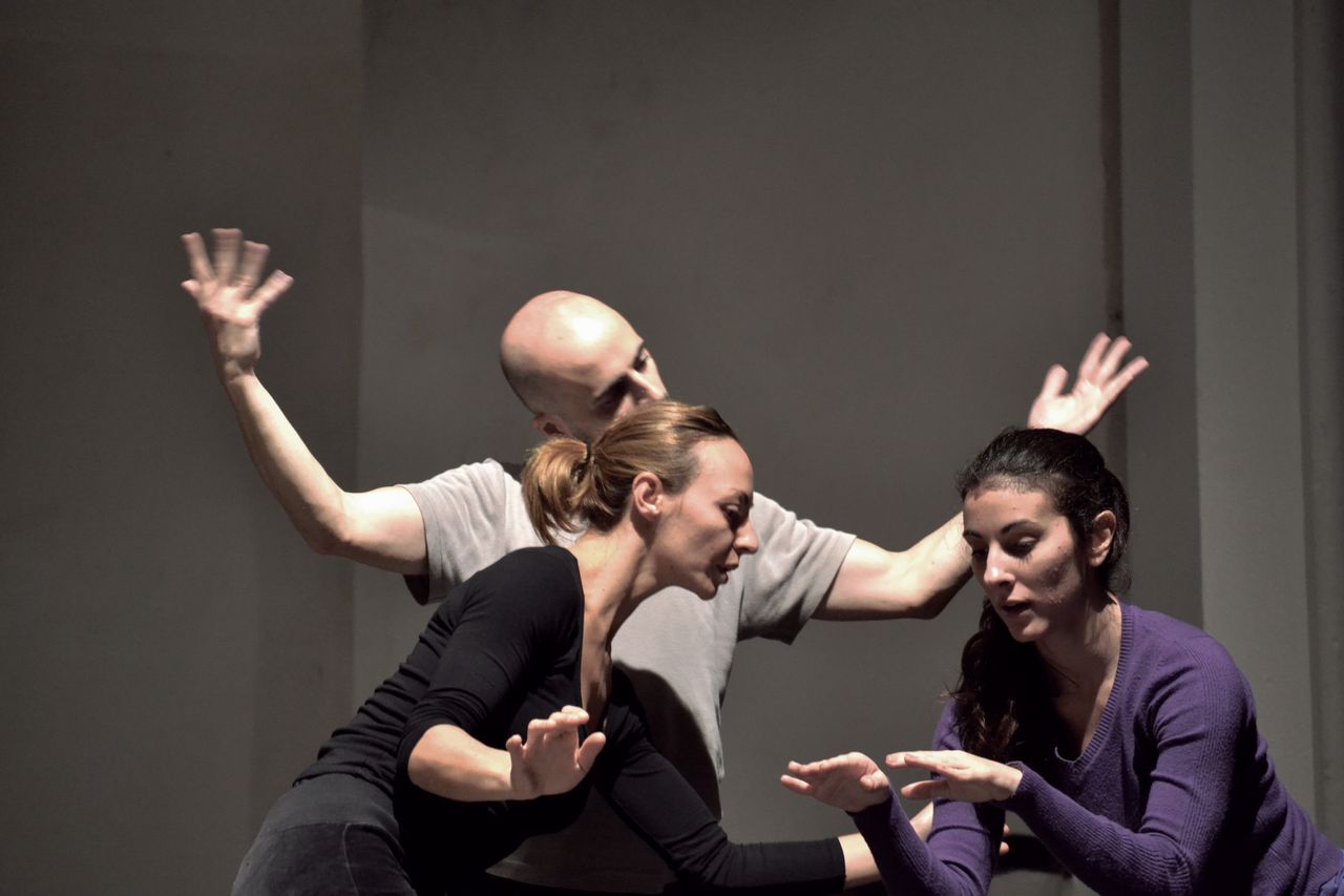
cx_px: 672
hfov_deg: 14.9
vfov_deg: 9.9
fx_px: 5151
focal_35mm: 138
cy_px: 448
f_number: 4.5
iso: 3200
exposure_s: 1/50
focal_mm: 92
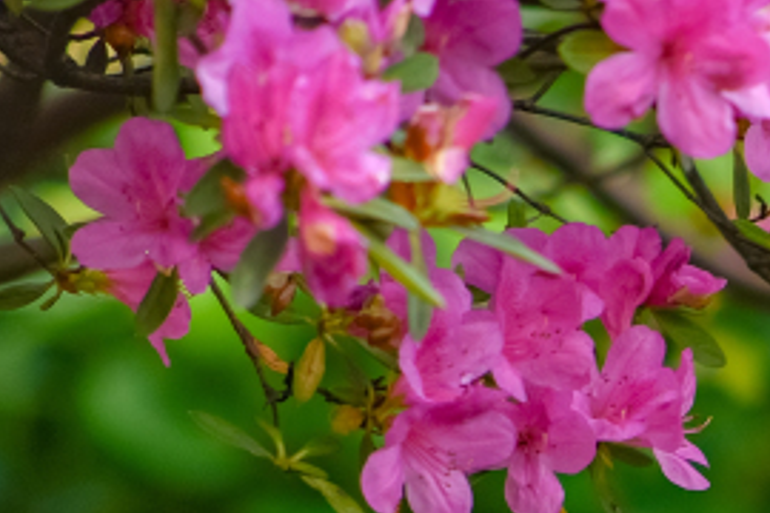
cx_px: 1089
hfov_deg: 2.6
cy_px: 834
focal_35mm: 795
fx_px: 17003
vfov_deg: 1.7
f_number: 5.6
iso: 100
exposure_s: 1/125
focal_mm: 210
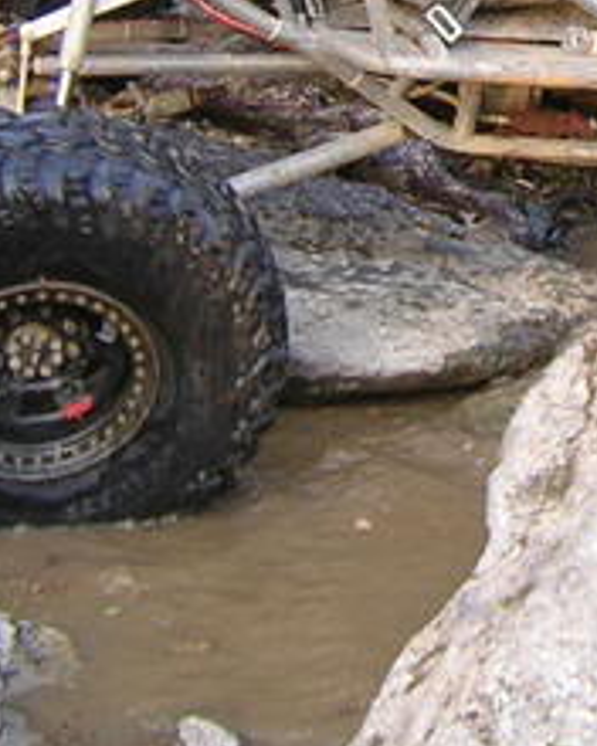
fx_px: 2253
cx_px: 692
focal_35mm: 102
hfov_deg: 14.7
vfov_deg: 18.2
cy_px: -58
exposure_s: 1/29.9
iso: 100
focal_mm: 4.7
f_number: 2.6
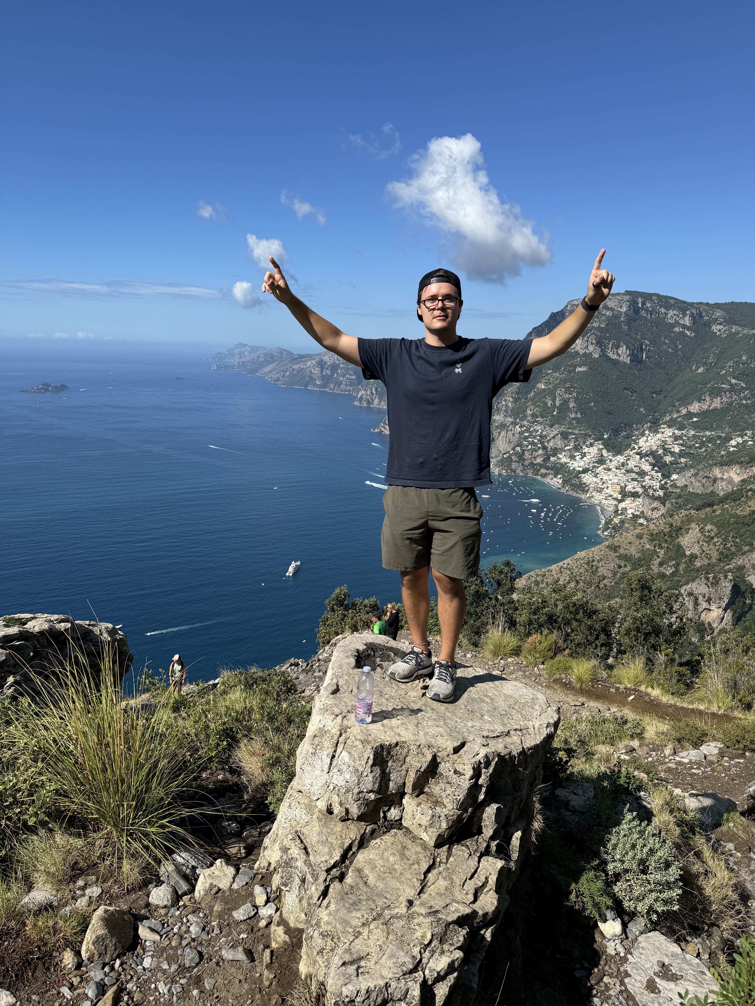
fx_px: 698
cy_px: 503
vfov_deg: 71.6
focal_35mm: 24
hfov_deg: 56.8
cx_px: 378
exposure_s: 1/5814
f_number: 1.78
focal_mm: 6.86
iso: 80
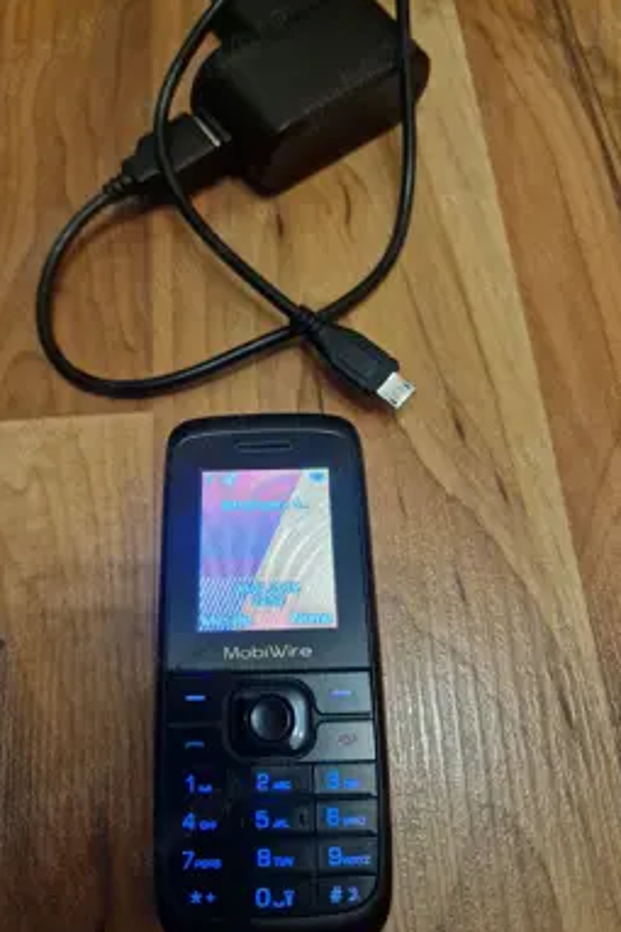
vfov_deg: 71.5
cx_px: 295
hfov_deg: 51.2
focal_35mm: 25
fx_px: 647
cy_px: 477
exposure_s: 1/100
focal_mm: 6.4
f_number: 1.8
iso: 800
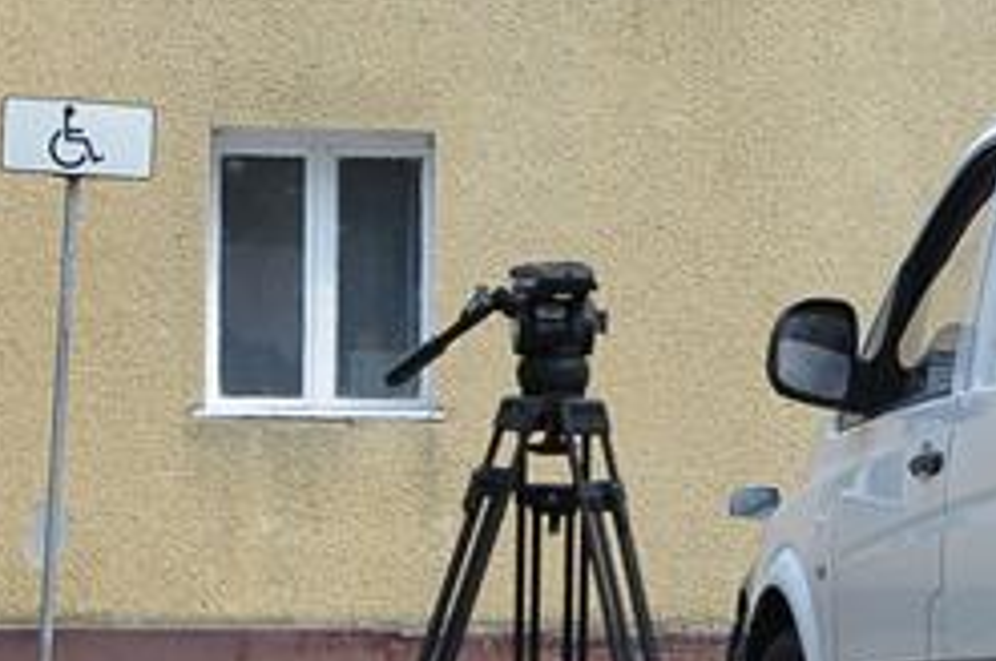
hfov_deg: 5.7
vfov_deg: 3.8
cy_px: 397
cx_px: 1298
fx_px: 10002
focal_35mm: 362
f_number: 8
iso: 800
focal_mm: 70
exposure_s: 1/1000
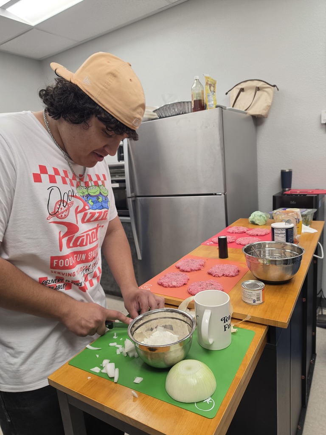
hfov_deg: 58.9
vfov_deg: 73.9
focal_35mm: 23
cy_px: 218
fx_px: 289
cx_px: 163
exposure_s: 1/120
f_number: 1.4
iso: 125
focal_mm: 6.5
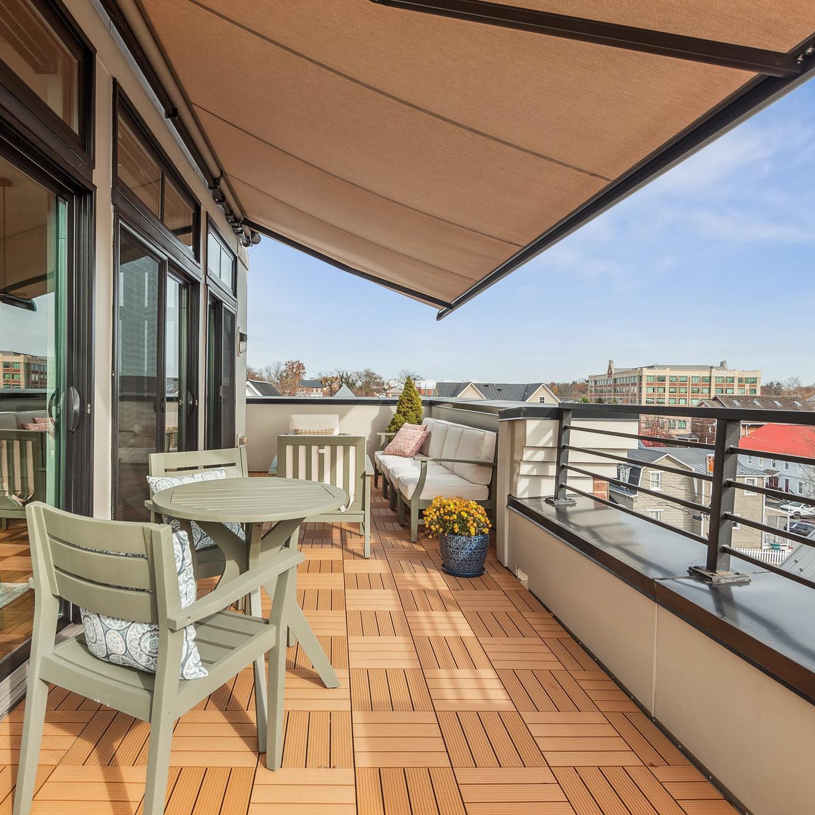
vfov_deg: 72.1
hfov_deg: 71.7
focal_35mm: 21
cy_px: 412
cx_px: 342
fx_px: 559
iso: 200
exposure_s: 1/320
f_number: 8
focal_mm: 16
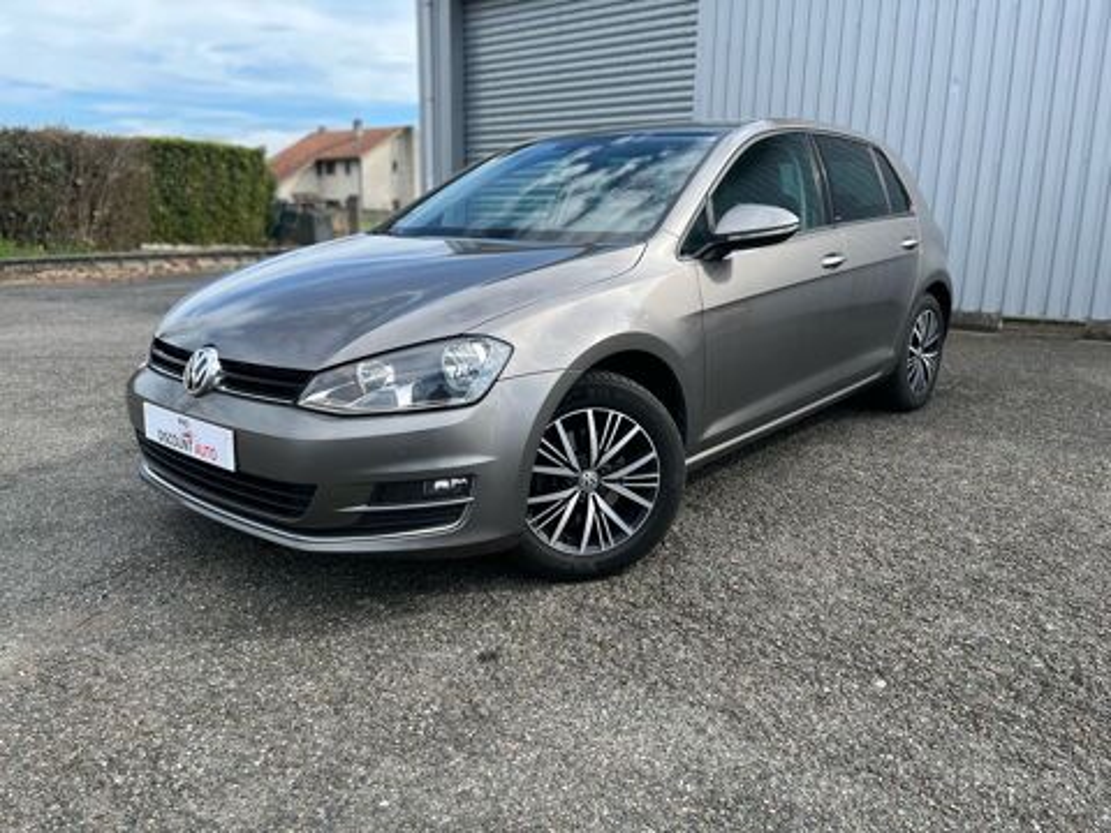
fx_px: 834
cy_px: 416
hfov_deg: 67.3
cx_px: 556
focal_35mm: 26
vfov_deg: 53.1
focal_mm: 5.1
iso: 50
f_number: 1.6
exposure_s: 1/1238
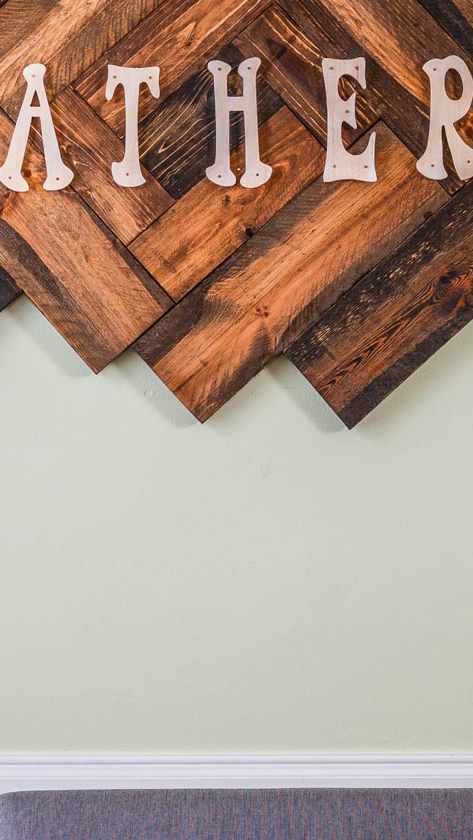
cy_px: 446
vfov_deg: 18.0
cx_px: 226
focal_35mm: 119
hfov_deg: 10.2
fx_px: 2653
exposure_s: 1/250
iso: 800
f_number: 2
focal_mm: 50
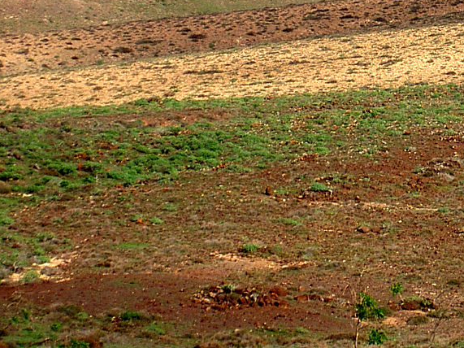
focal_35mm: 286
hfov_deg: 6.9
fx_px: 3833
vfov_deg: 5.2
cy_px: -80
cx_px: 422
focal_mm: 16.8
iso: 50
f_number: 4.9
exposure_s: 1/320
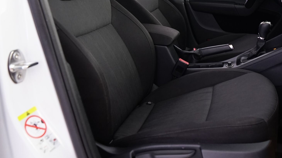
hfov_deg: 45.9
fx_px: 321
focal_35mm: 43
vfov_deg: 26.7
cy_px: 14
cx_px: 207
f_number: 5
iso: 1250
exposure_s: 1/8
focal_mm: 24
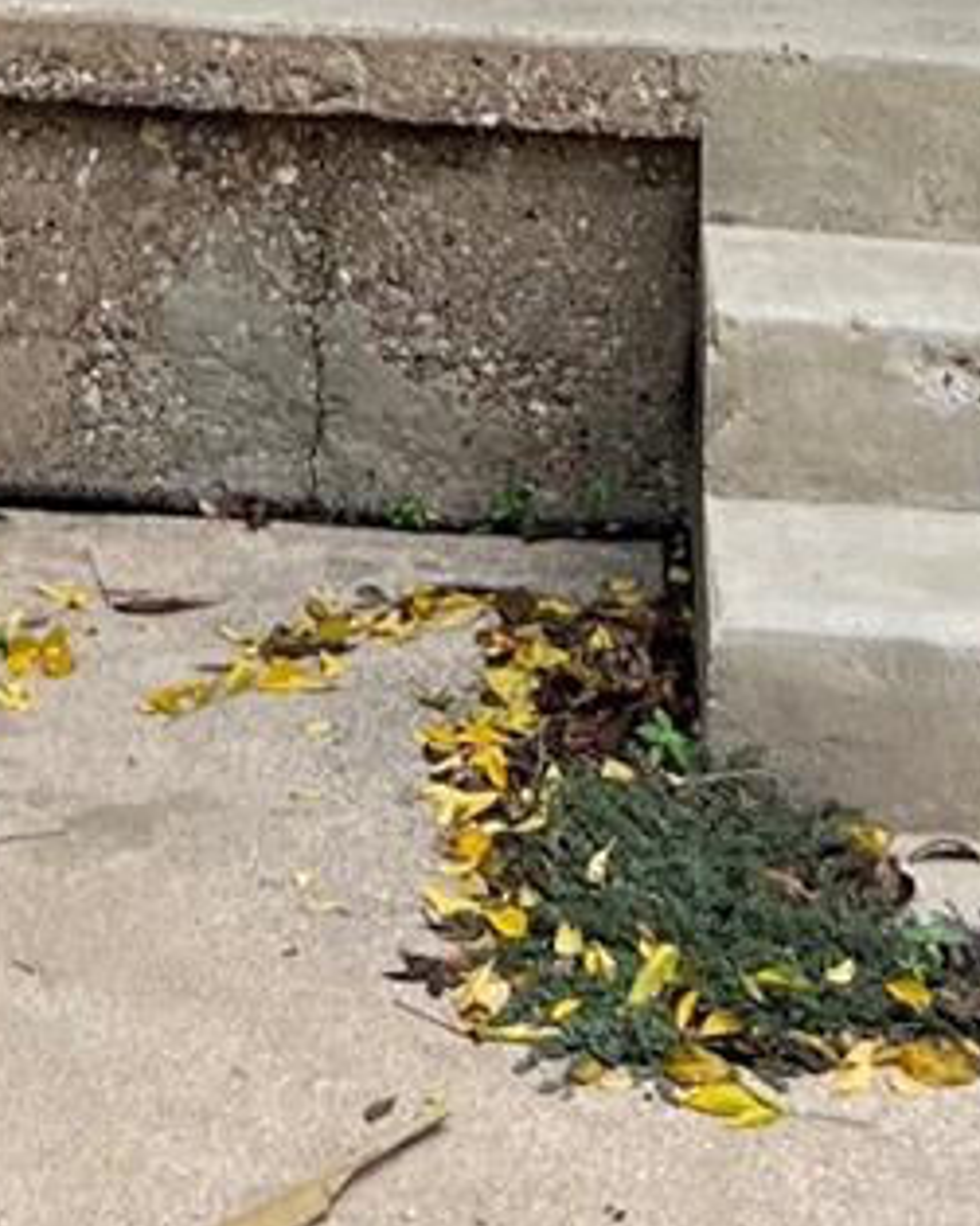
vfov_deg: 13.9
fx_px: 4498
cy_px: -945
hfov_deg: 12.4
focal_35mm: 124
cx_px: 195
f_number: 1.5
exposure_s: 1/173
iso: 40
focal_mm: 5.7
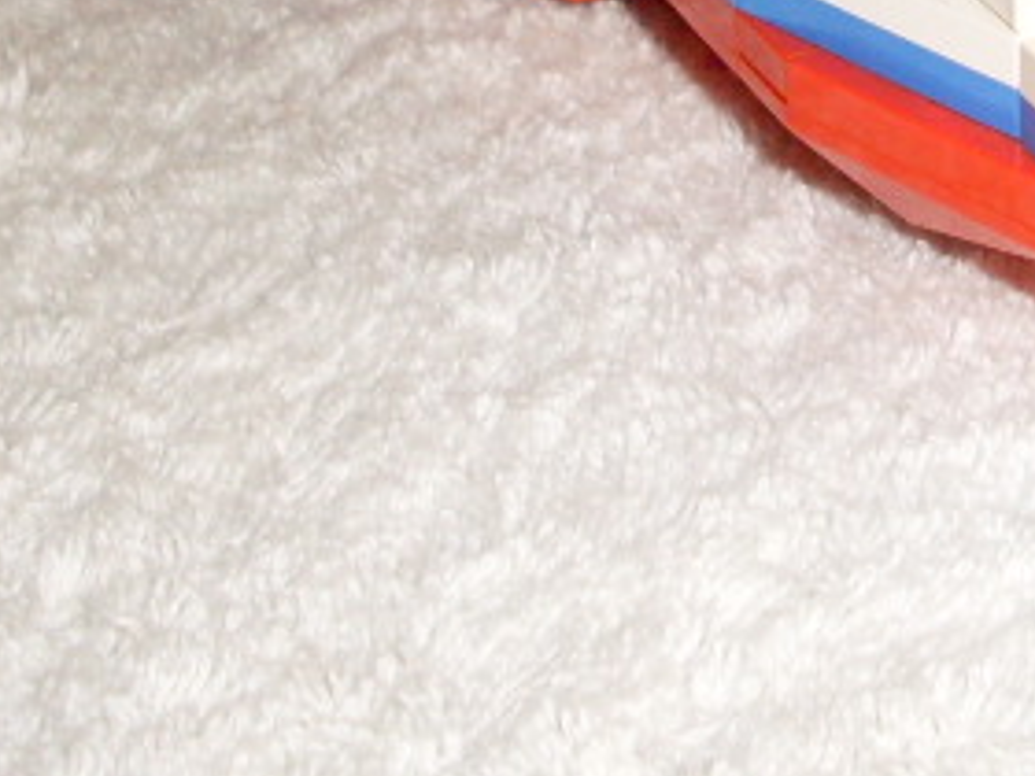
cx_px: 1231
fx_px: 4156
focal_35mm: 139
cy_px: -525
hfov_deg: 13.8
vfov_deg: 10.2
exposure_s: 1/45
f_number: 2.8
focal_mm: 6.3
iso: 100
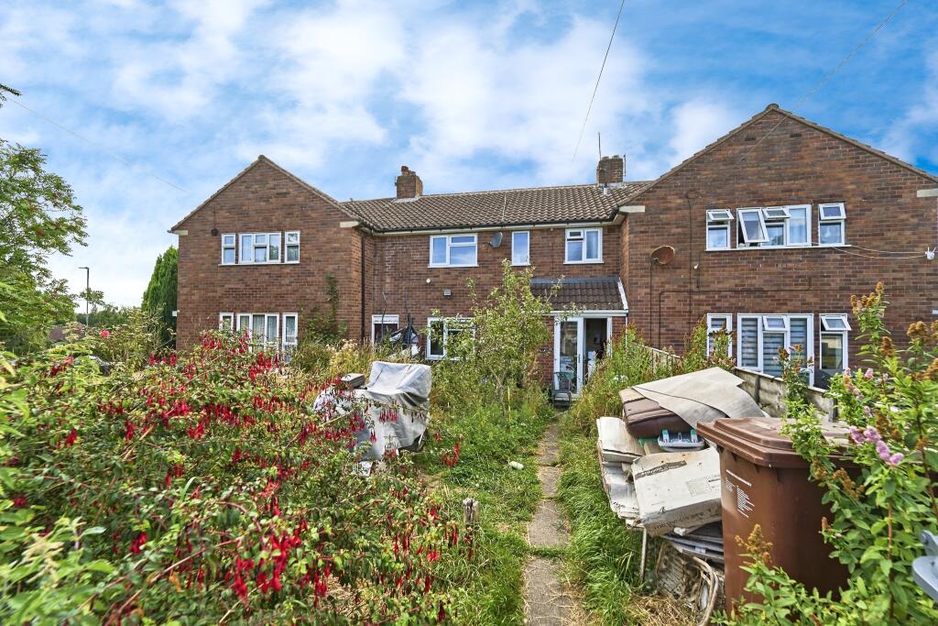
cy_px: 313
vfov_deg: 81.2
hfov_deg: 104.2
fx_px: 365
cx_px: 469
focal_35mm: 14
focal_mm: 14
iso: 160
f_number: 8
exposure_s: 1/1250
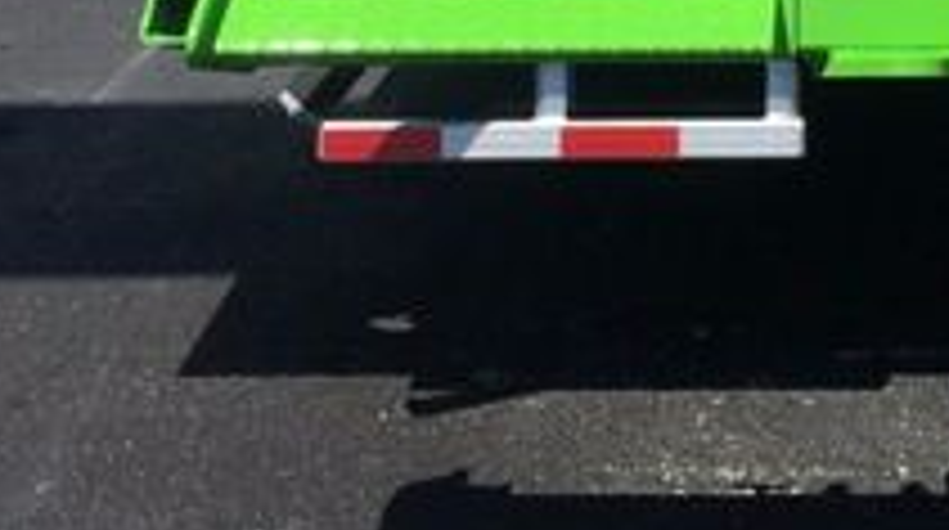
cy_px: -350
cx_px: 936
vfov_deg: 11.8
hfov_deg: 21.5
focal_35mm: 96
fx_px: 2412
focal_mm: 4.15
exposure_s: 1/1832
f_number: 2.2
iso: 25
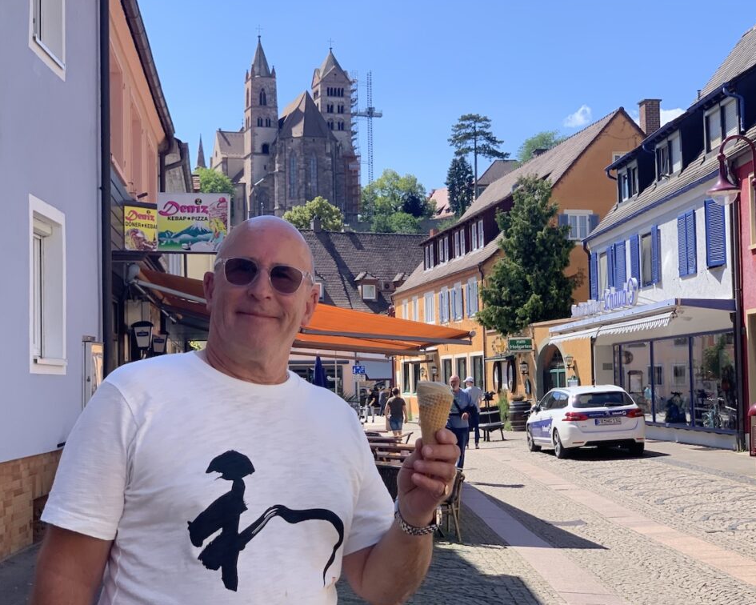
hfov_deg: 34.1
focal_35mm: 55
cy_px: 299
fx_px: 1231
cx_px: 395
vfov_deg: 27.6
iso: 16
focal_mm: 6
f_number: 2.4
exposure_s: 1/516
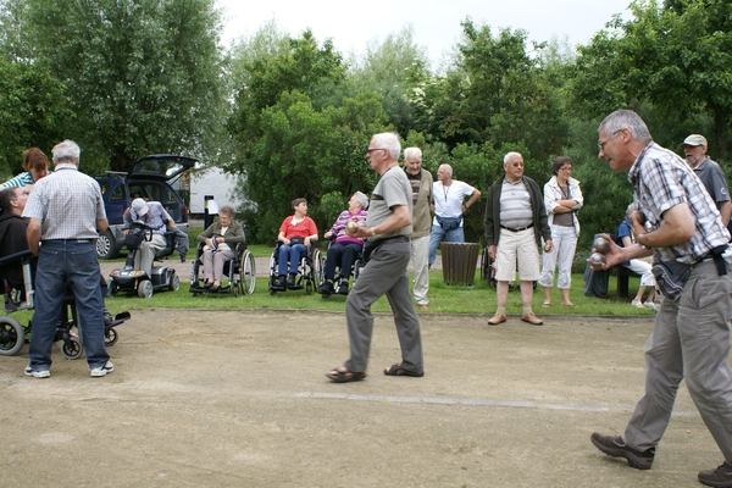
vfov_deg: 36.9
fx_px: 732
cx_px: 366
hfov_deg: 53.1
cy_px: 244
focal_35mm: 36
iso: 100
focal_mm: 24
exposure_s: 1/125
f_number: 5.6
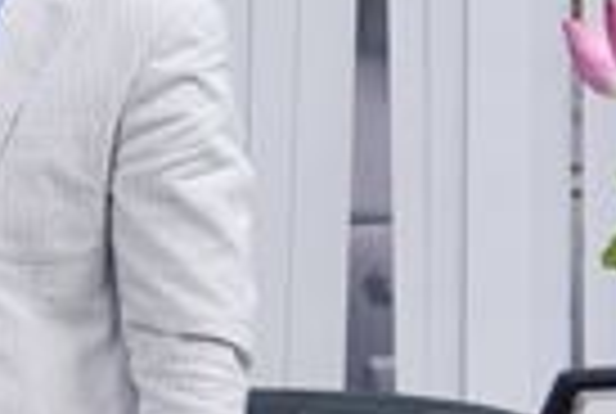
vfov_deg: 8.3
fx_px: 2847
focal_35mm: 166
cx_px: -683
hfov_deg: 11.0
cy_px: 68
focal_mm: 38
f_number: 4
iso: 2500
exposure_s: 1/500
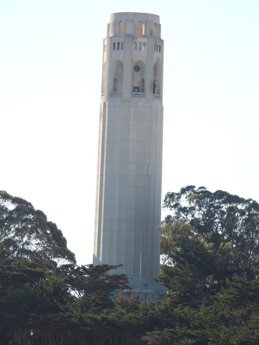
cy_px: 172
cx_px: 130
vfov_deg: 4.0
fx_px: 4988
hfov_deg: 3.0
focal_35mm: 500
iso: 100
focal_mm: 89.2
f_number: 5
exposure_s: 1/250
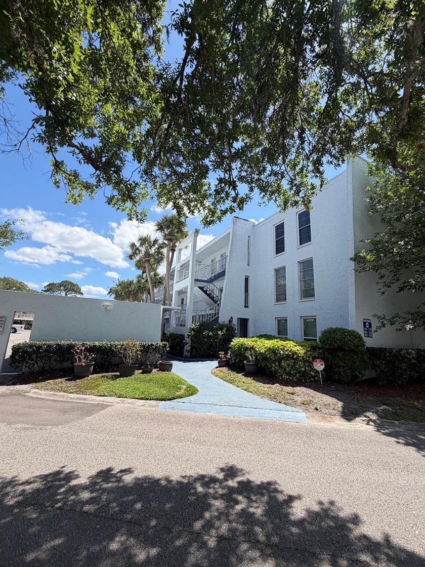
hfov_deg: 81.7
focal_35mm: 15
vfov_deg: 98.2
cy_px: 278
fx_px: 246
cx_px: 223
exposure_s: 1/770
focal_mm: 2.22
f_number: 2.2
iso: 32
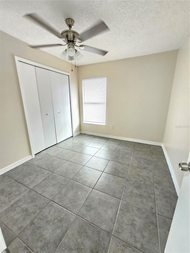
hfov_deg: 89.9
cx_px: 95
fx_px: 95
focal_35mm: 13
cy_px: 126
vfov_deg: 106.2
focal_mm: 2.2
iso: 500
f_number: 2.2
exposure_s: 1/30
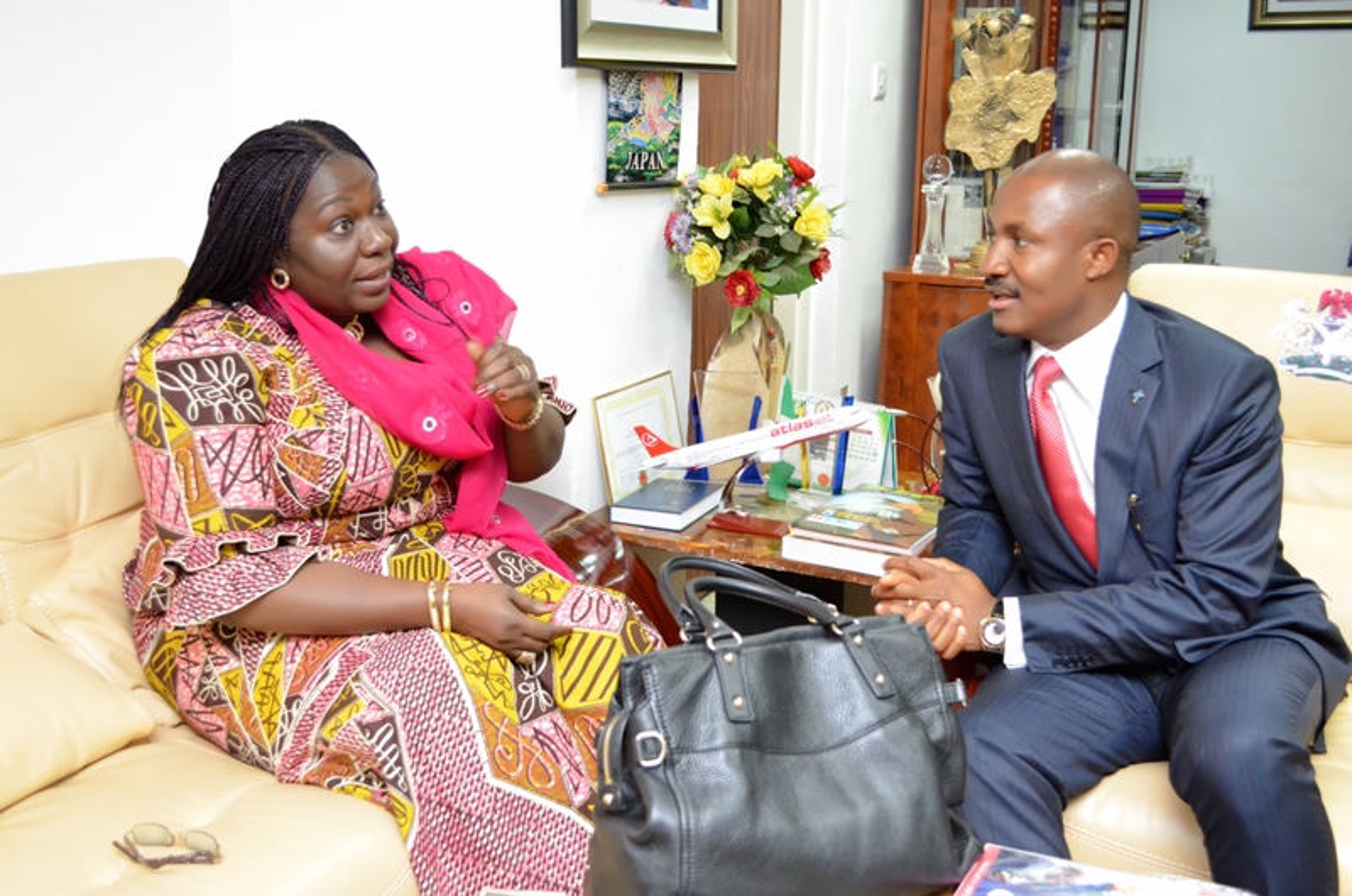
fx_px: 1462
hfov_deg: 49.6
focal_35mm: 39
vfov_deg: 34.1
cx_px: 676
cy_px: 448
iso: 2800
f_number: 4.2
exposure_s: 1/60
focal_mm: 26
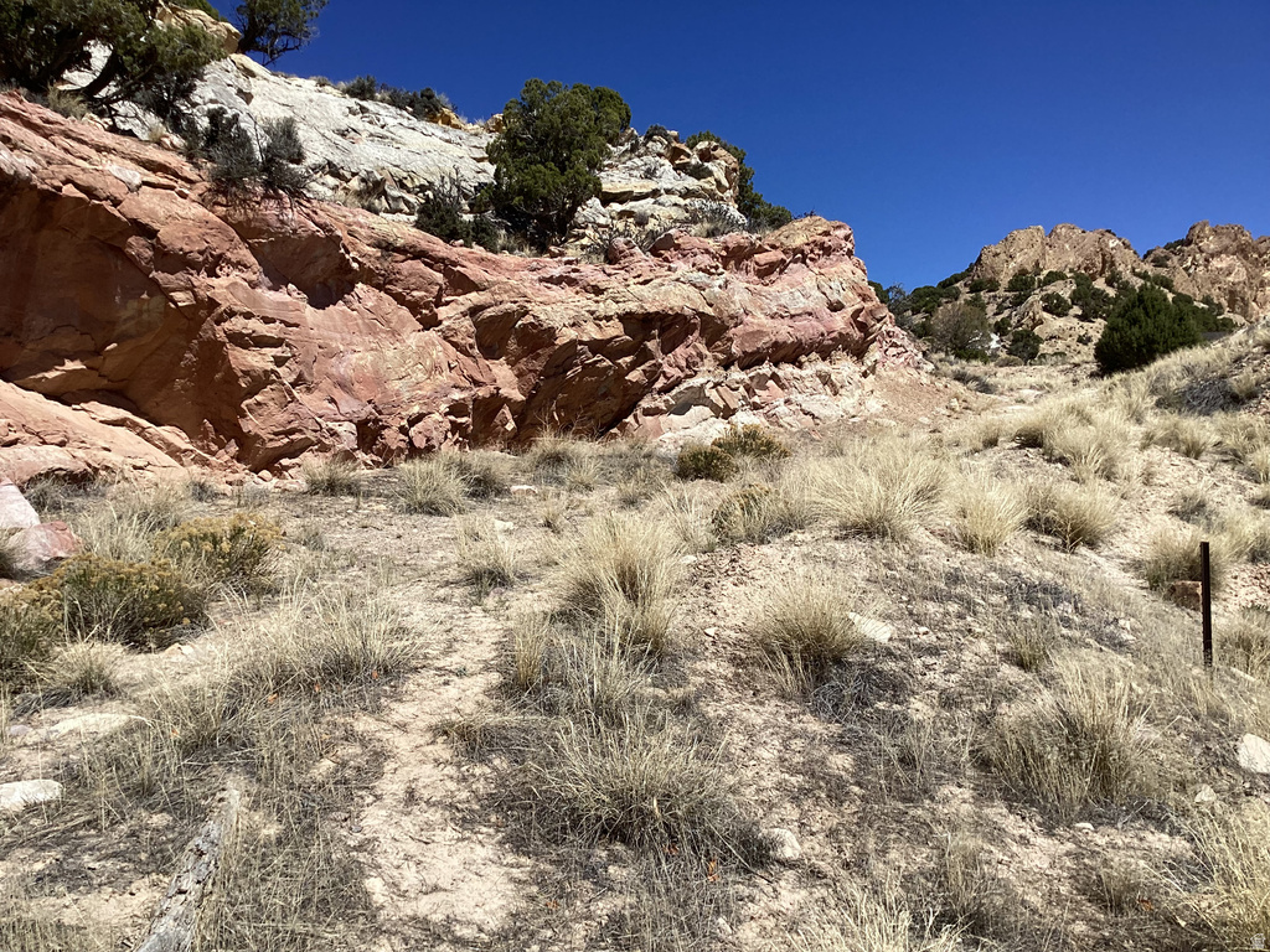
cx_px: 635
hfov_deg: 58.4
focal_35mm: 31
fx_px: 1137
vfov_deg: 45.4
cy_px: 476
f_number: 2.4
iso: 25
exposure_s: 1/2203
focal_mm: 3.3
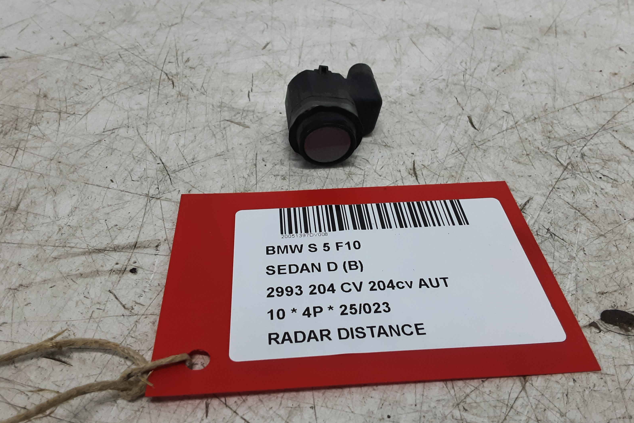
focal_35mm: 29
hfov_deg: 63.7
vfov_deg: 44.9
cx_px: 316
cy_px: 196
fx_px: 511
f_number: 1.9
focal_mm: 2.91
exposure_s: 1/50
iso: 100
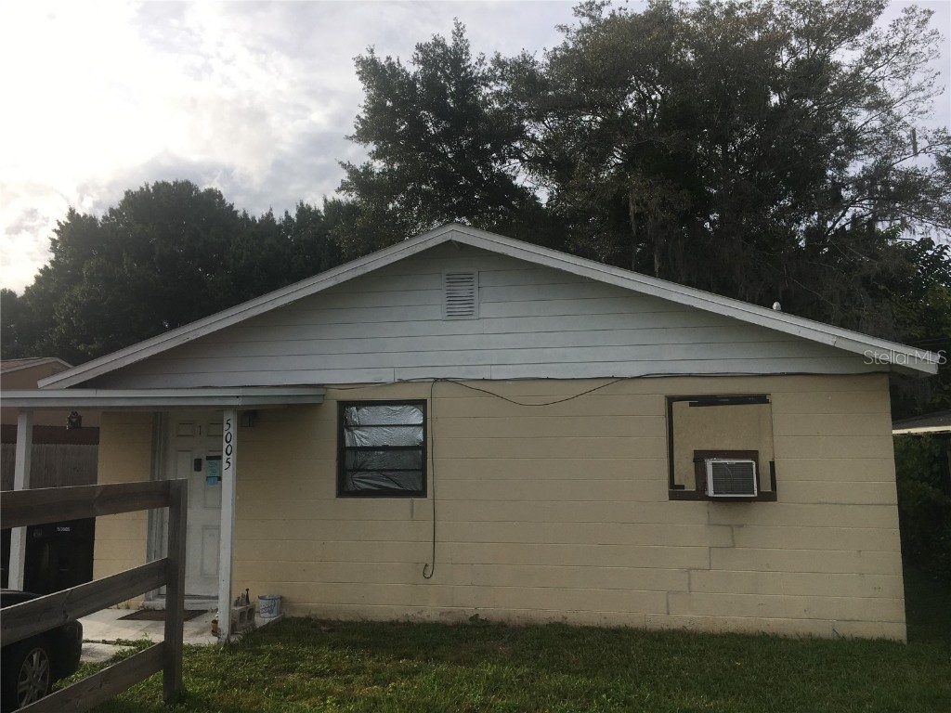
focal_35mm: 29
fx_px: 797
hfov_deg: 61.7
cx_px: 476
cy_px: 356
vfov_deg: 48.2
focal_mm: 4.15
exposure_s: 1/1183
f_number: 2.2
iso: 25
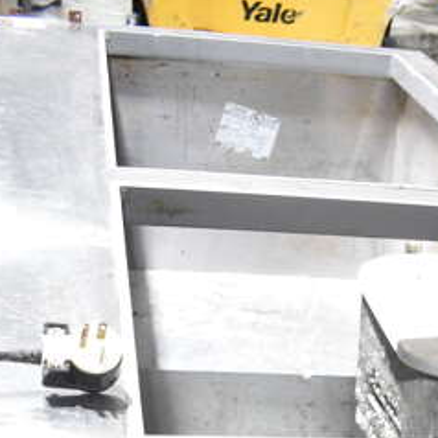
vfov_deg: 16.7
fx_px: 1260
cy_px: 766
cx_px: 401
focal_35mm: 88
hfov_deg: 19.3
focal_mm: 18
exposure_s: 1/30
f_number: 3.5
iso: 1250
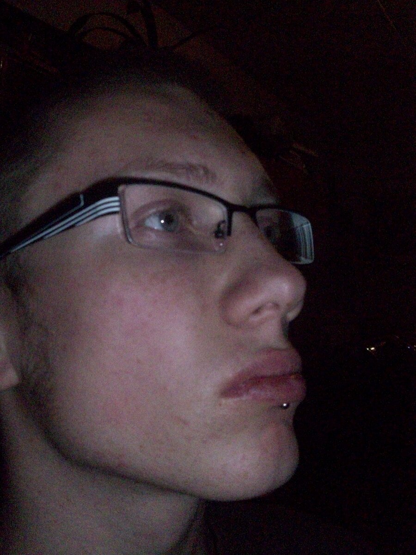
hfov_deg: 41.8
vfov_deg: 54.0
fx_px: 545
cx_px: 208
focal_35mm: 34
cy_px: 278
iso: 800
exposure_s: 1/512
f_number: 2.8
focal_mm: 5.7
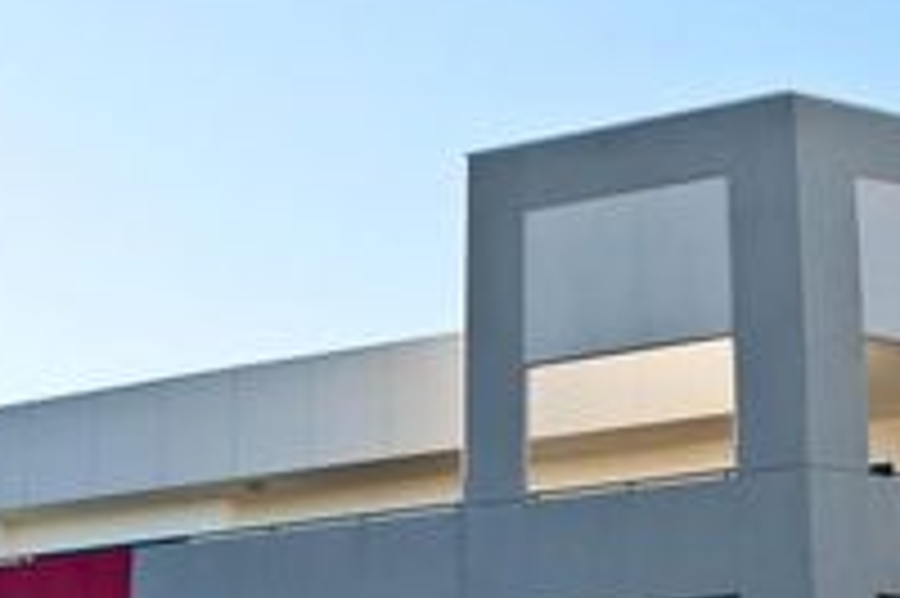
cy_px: 600
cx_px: 486
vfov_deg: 19.4
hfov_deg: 29.7
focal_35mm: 68
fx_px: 1699
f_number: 16
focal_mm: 29
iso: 400
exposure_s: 1/125
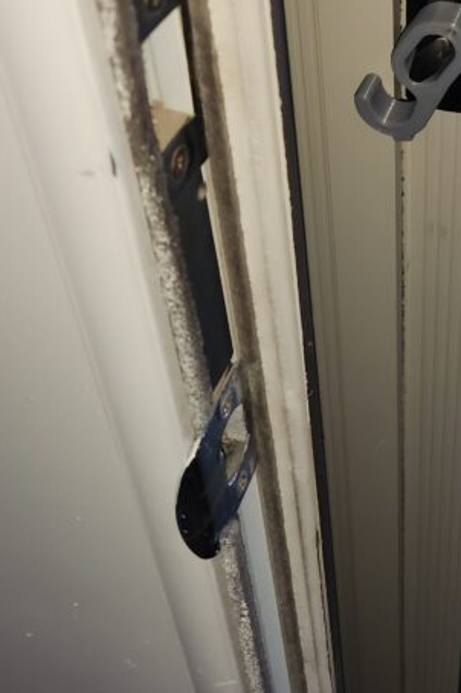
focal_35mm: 54
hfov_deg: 22.9
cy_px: 162
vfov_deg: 35.9
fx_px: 1039
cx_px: 556
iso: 100
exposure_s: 1/30
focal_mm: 5.4
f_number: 1.8
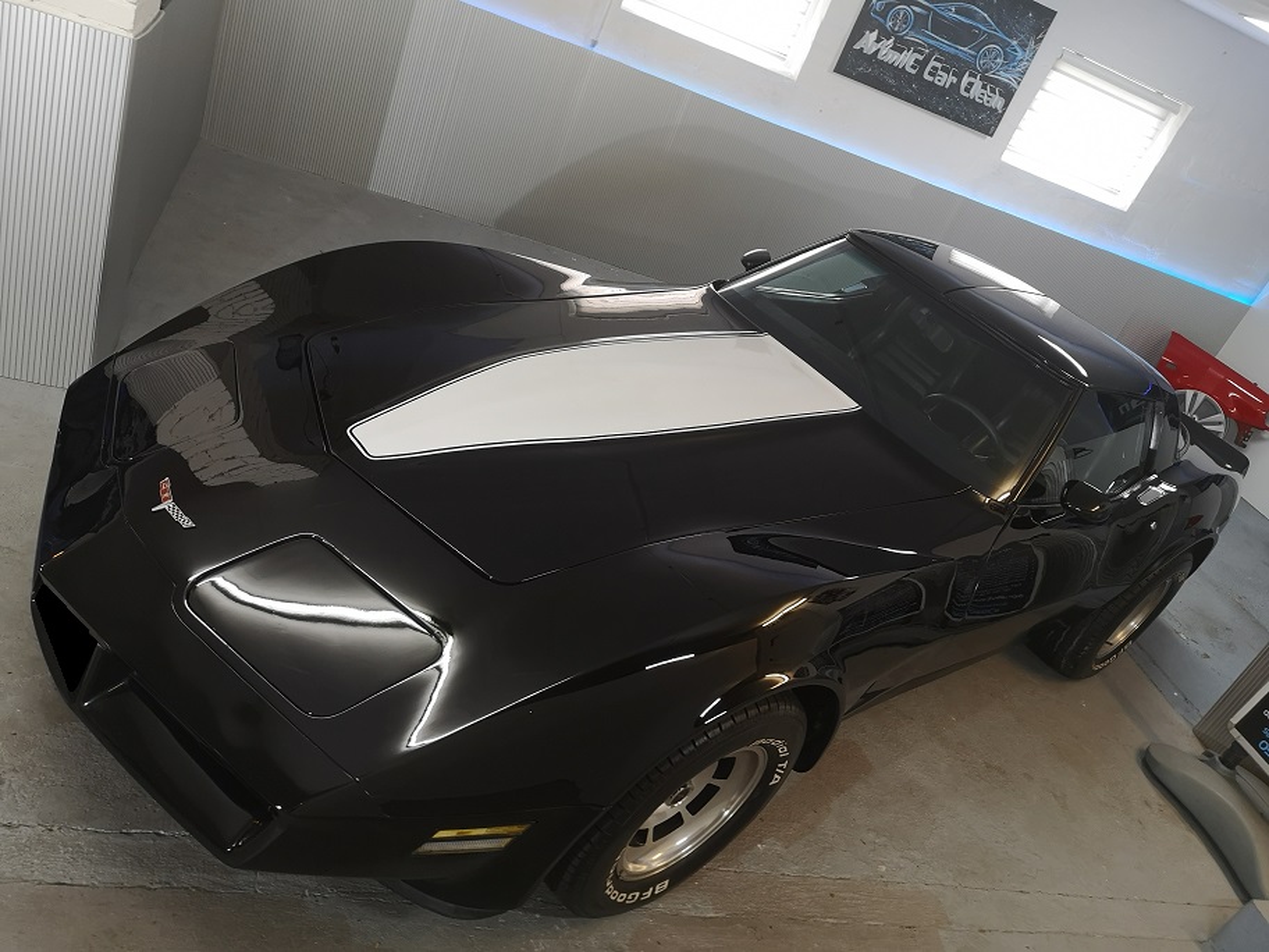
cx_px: 634
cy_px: 476
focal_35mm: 27
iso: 160
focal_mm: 5.58
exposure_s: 1/50
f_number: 1.8
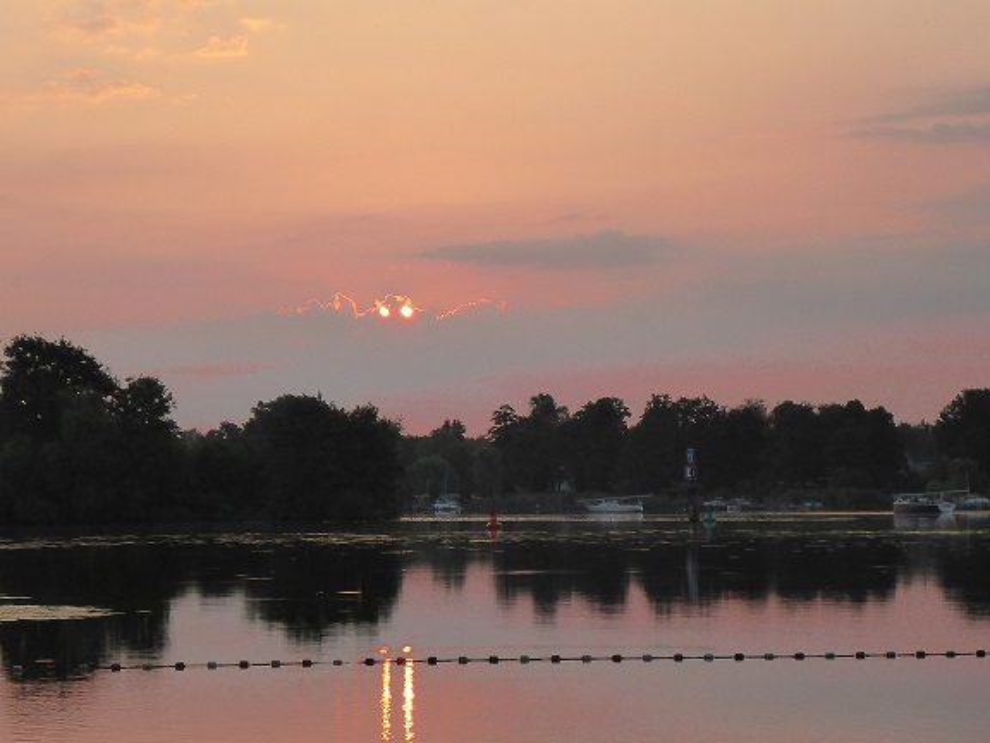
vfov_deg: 10.5
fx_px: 4033
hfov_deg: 14.0
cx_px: 495
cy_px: 372
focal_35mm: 141
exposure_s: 1/200
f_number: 5.9
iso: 200
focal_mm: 22.8
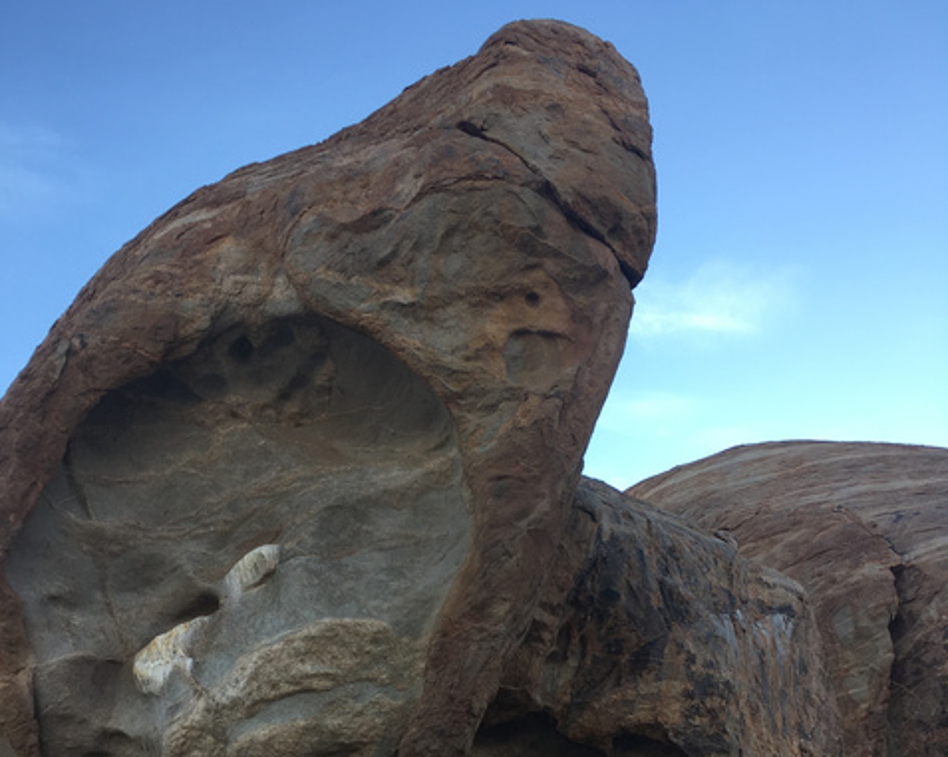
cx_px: 473
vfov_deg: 37.6
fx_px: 1066
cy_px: 618
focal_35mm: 38
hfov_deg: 48.0
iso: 25
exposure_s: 1/381
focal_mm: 4.15
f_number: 2.2
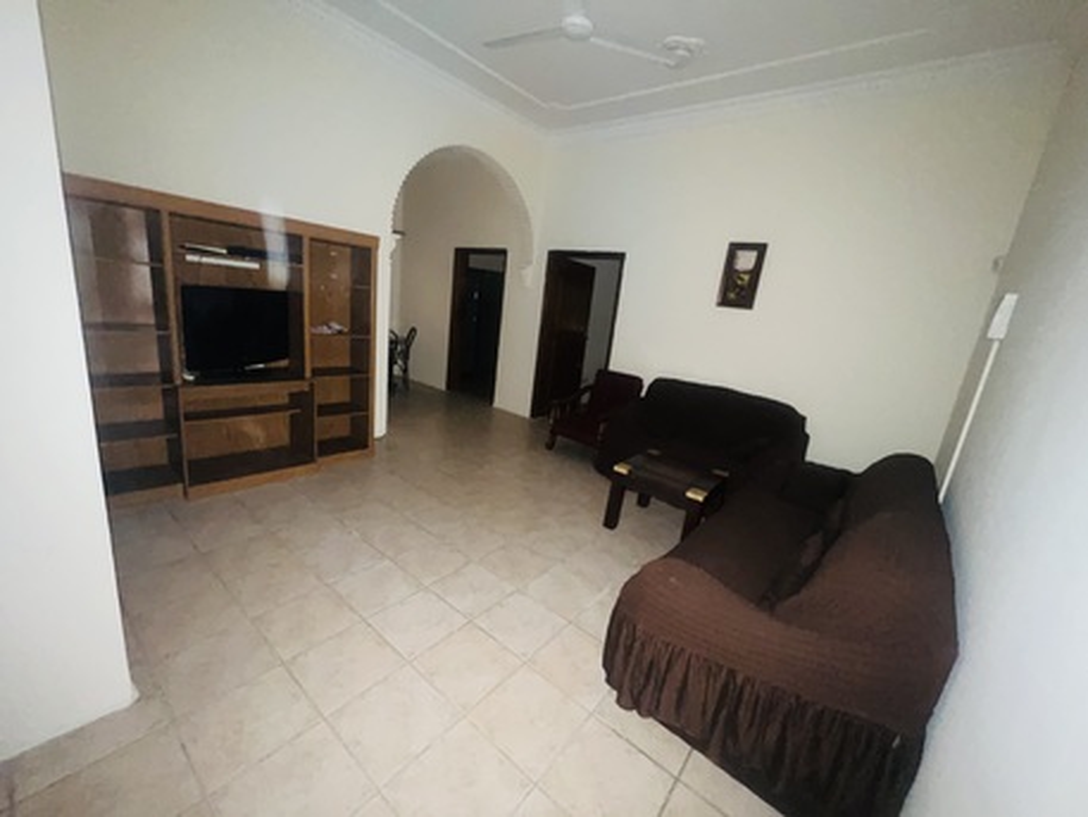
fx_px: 409
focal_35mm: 13
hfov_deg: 106.2
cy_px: 408
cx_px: 544
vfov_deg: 89.9
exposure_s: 1/16
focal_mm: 1.57
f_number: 1.8
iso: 640
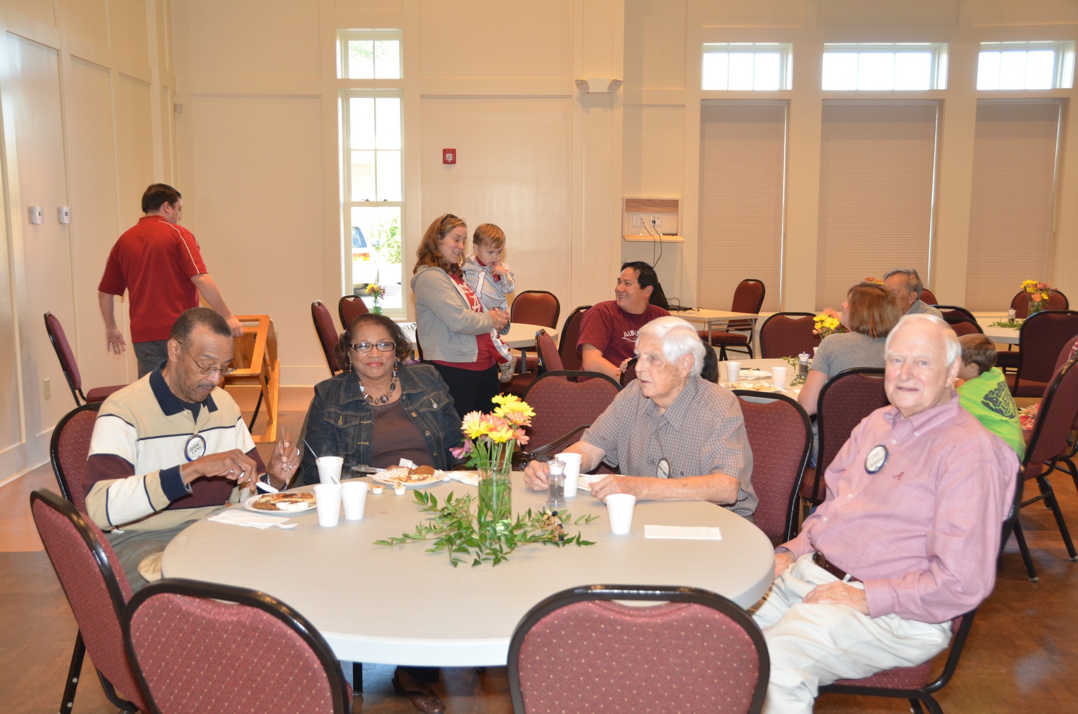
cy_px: 357
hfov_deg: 49.6
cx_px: 539
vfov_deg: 34.1
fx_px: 1166
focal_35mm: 39
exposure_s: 1/60
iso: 560
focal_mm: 26
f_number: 4
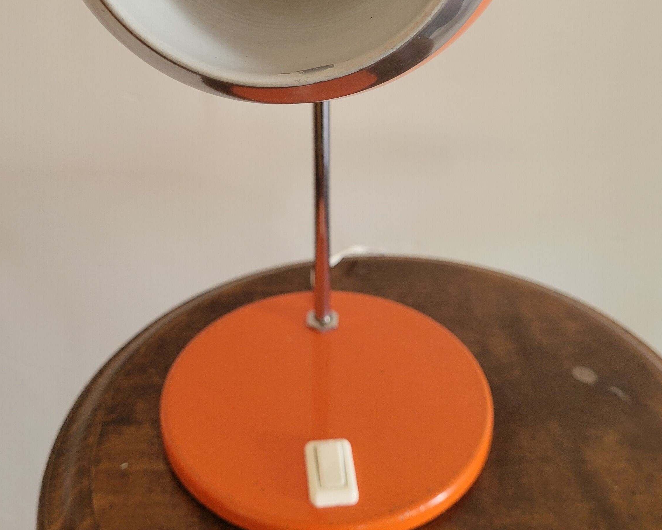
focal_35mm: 45
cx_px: 325
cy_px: 116
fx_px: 882
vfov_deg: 32.6
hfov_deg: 41.2
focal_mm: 5.4
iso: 250
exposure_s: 1/50
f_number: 1.8
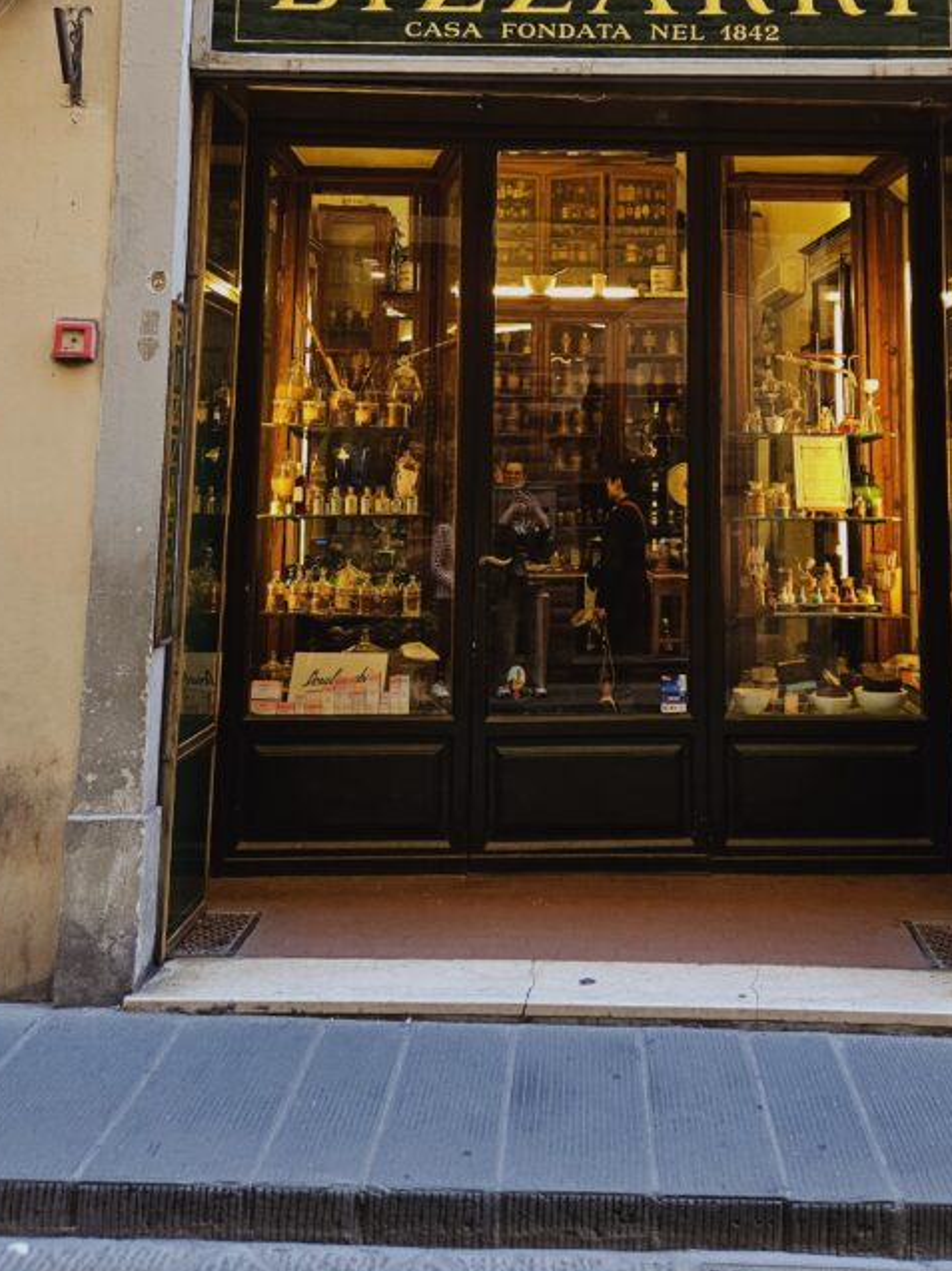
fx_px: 1358
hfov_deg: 38.3
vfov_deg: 48.2
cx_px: 611
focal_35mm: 37
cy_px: 315
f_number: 1.8
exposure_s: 1/100
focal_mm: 5.4
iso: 200
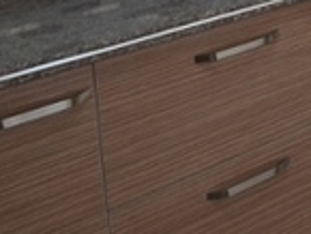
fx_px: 647
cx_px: 595
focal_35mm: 72
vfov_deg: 16.6
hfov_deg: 18.9
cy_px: -204
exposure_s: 1/60
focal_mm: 10
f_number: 8
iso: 500
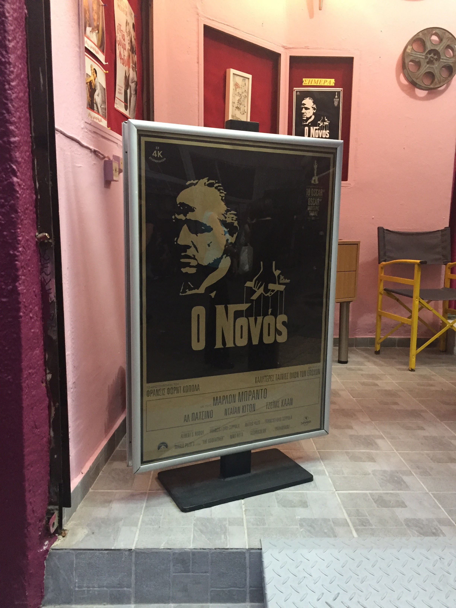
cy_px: 304
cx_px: 228
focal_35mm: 29
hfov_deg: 48.2
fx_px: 509
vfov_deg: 61.7
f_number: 2.2
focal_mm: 4.15
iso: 250
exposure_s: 1/20
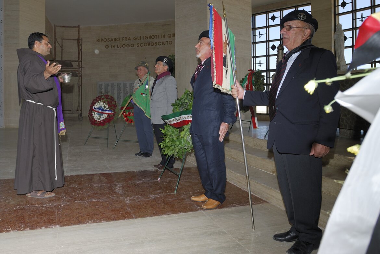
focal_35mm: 26
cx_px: 190
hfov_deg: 70.4
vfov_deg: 50.5
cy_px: 127
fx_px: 269
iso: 100
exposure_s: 1/250
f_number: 5
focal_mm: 17
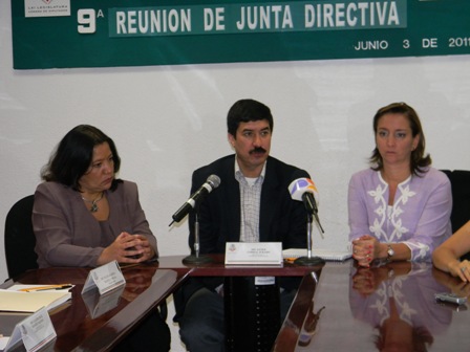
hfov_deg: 29.0
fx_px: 910
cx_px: 235
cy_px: 176
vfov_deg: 21.9
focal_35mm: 67
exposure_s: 1/30
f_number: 4.3
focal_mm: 12.2
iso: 204
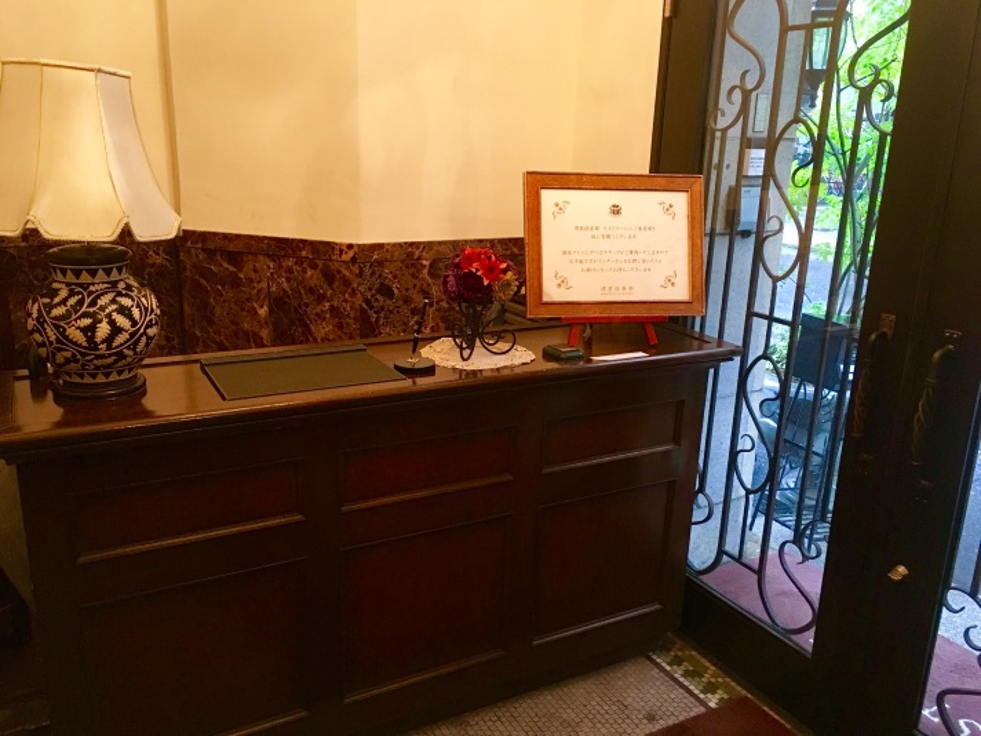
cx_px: 490
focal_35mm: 29
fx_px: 822
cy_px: 368
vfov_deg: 48.2
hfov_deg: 61.7
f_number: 2.2
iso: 200
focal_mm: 4.15
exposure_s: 1/24
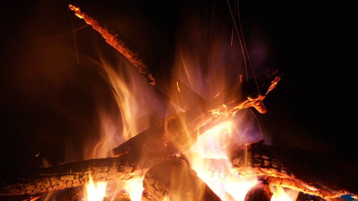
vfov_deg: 15.3
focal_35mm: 79
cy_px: 86
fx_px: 750
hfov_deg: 26.8
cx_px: 179
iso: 400
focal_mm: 50
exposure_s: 1/6
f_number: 5.6
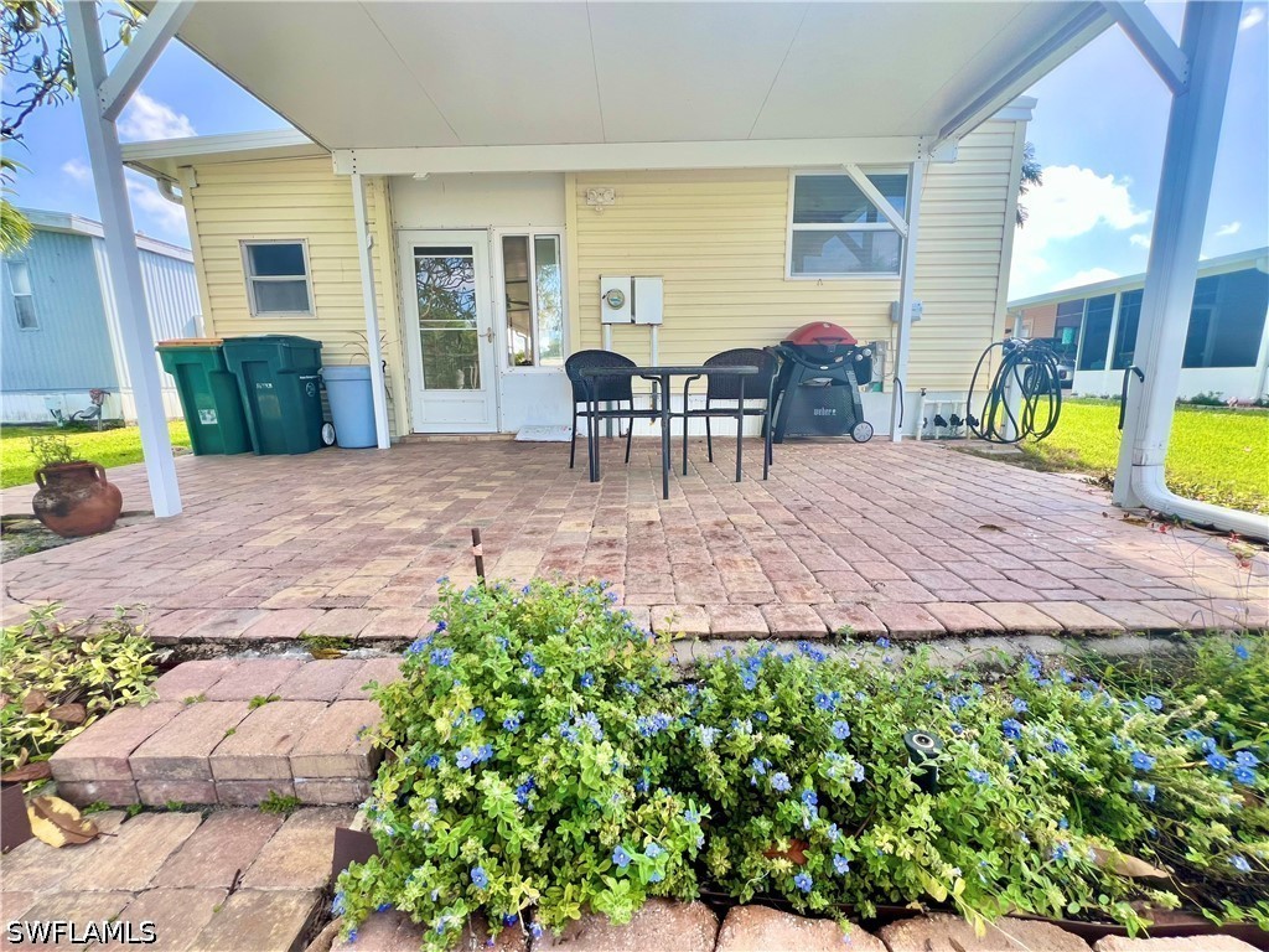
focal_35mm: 13
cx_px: 634
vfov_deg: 89.9
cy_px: 476
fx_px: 477
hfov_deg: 106.2
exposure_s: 1/292
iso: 32
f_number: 1.8
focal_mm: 1.57
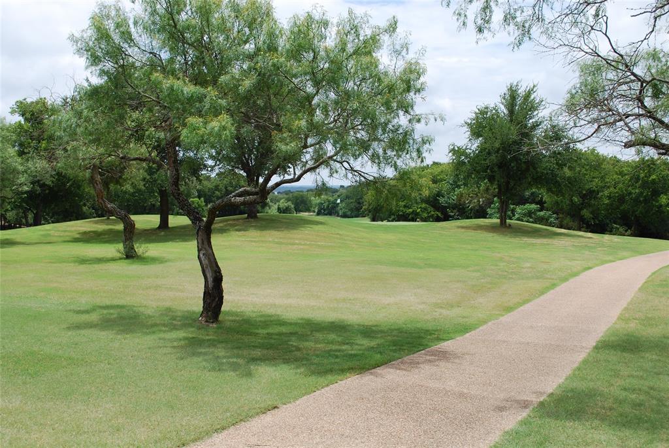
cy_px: 224
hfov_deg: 49.5
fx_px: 725
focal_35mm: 39
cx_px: 334
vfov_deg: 34.3
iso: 100
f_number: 8
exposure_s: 1/250
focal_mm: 26
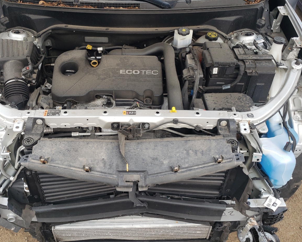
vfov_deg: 42.1
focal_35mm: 35
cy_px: 104
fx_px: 313
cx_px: 134
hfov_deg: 51.4
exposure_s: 1/526
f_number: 1.5
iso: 50
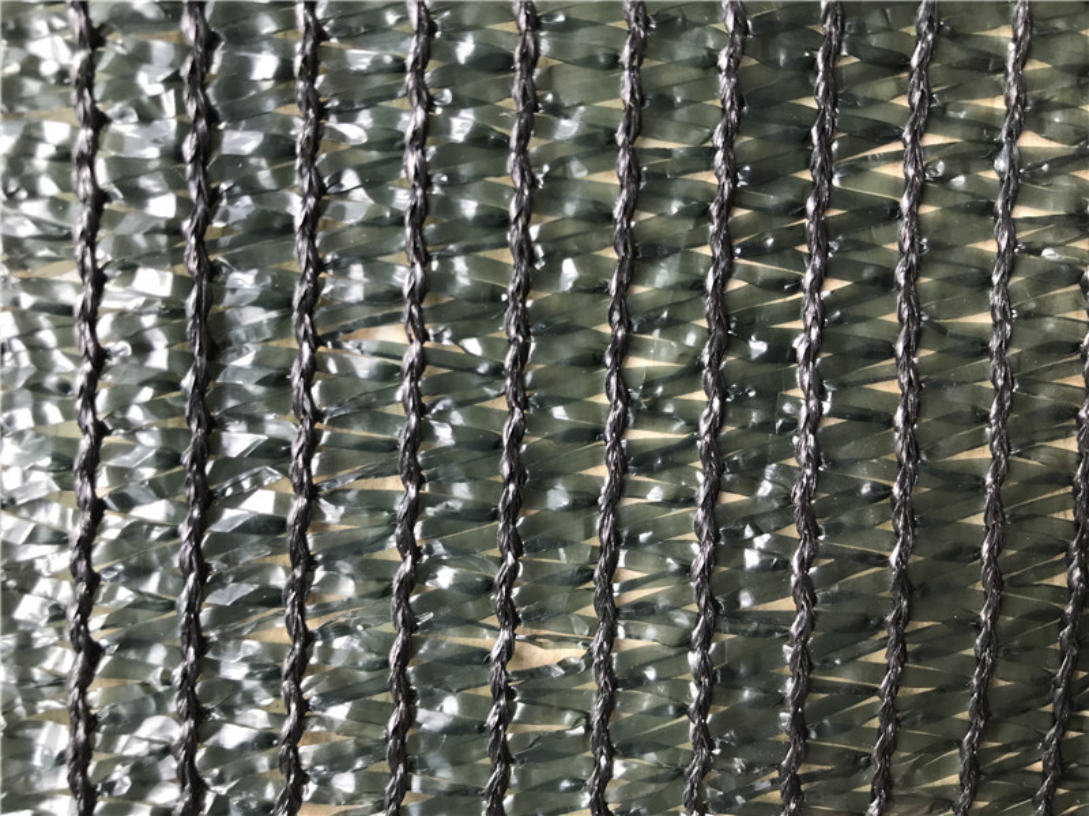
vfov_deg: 49.7
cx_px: 544
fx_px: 881
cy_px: 408
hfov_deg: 63.4
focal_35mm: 28
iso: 32
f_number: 1.8
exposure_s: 1/50
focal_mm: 3.99
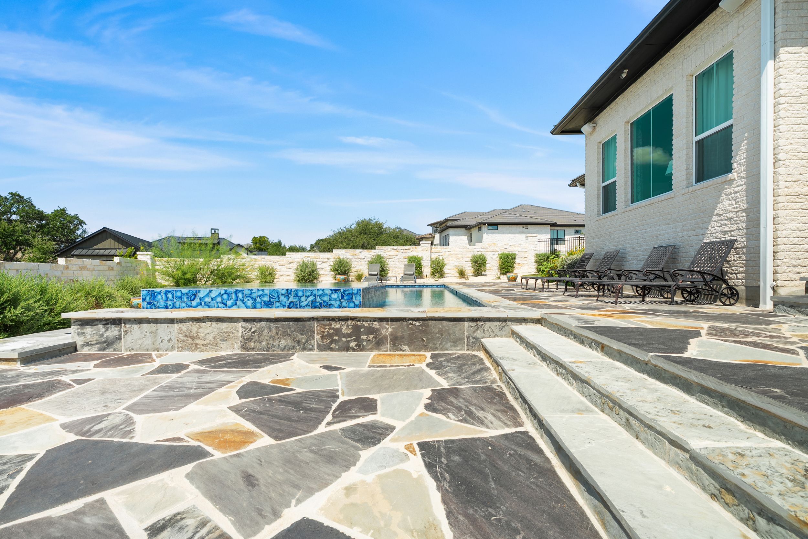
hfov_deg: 96.7
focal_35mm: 16
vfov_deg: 73.8
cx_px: 404
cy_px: 270
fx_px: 359
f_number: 9
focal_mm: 16
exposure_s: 1/160
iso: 100
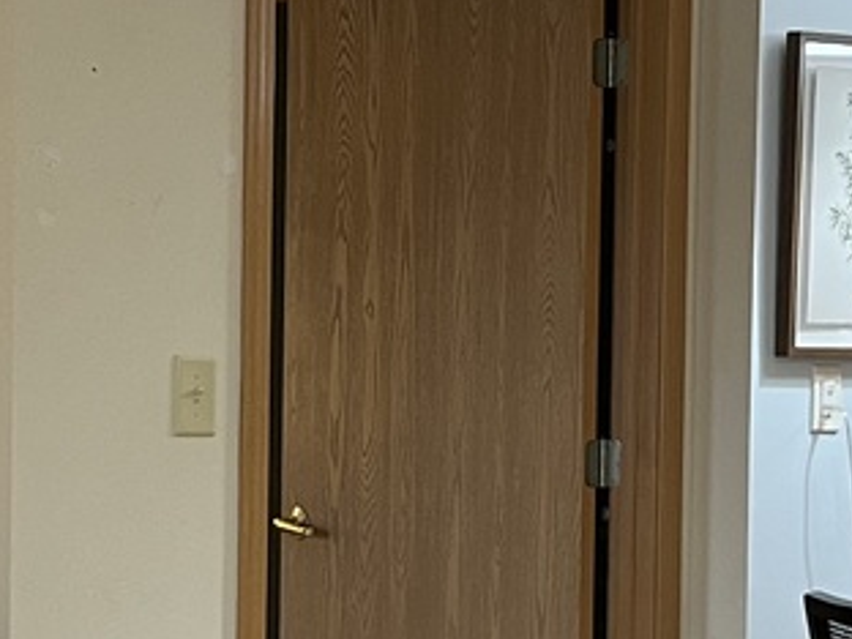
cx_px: 322
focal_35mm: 120
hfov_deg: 16.4
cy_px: 456
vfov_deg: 12.3
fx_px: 2954
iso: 160
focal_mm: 5.1
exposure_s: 1/60
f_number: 1.6
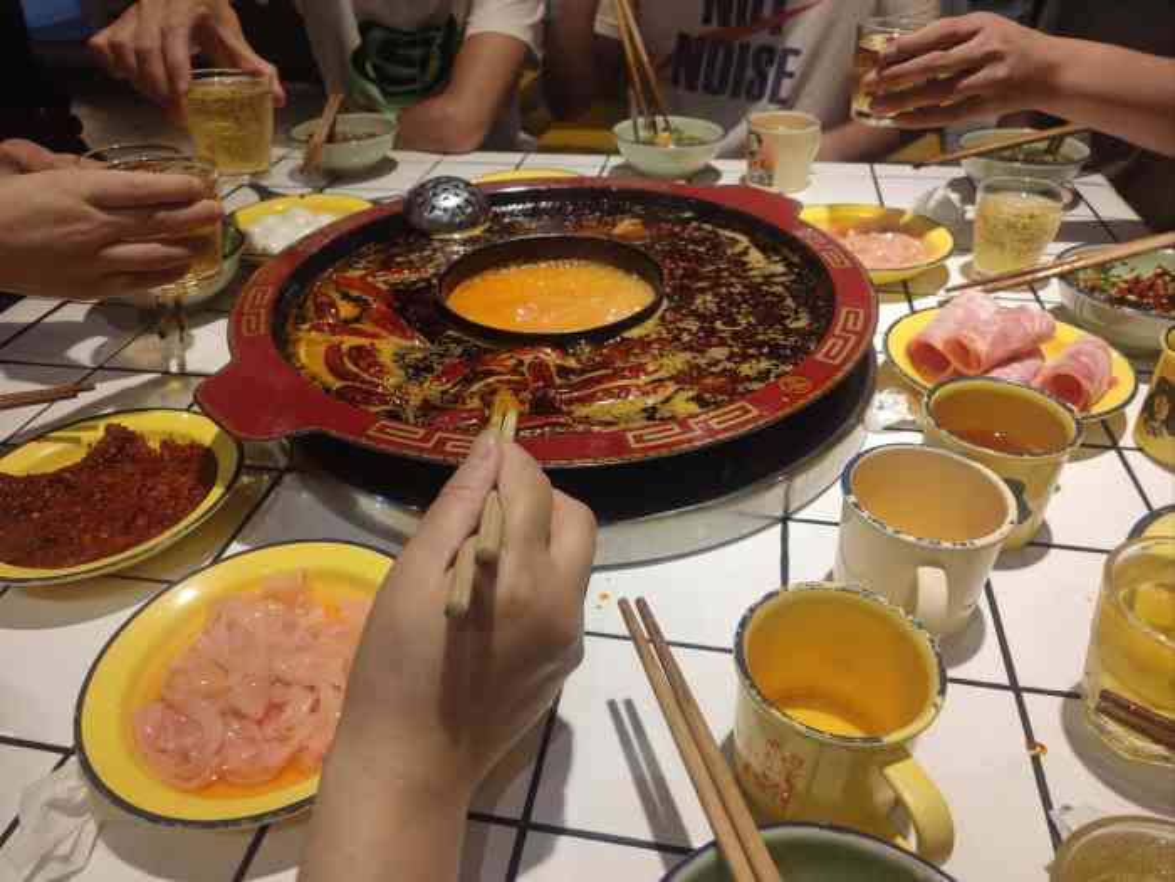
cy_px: 441
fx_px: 849
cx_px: 588
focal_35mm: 25
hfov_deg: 69.4
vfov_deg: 54.9
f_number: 1.75
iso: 133
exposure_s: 1/50
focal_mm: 5.96
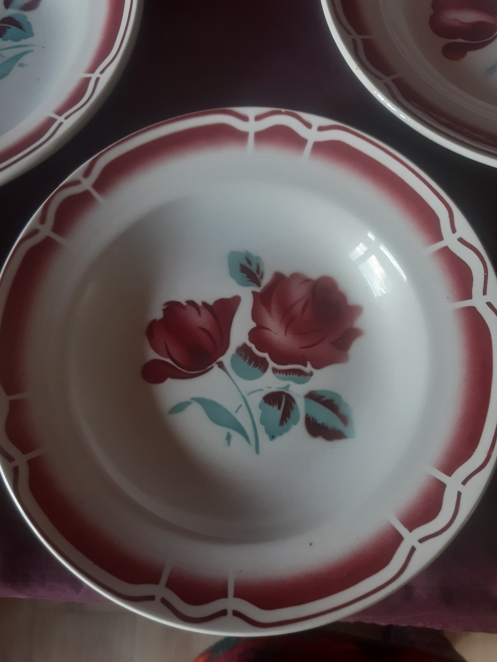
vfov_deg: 67.3
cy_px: 331
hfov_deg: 53.1
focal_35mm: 26
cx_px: 248
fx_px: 498
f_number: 1.7
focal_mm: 3.92
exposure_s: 1/50
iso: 80
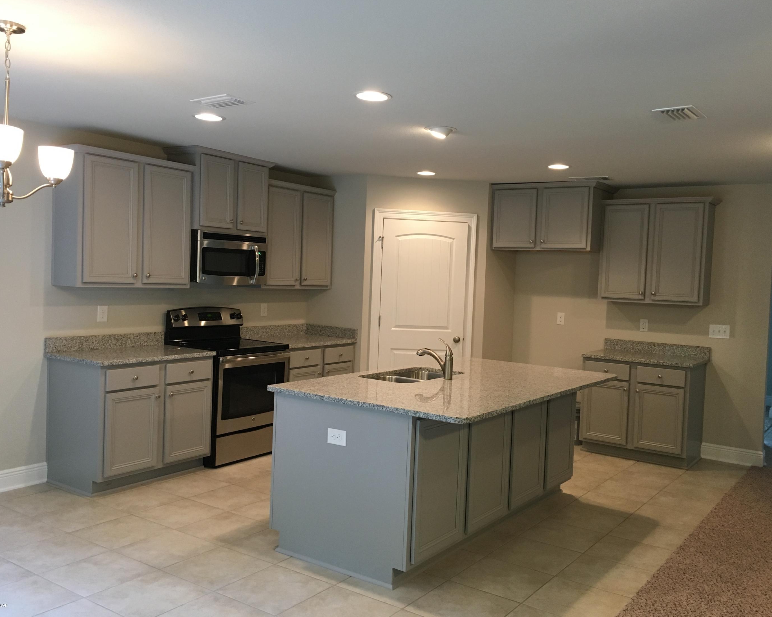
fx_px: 708
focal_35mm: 31
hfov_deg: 57.1
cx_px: 408
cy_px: 308
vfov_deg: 47.1
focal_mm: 4.15
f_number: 2.2
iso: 100
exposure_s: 1/30
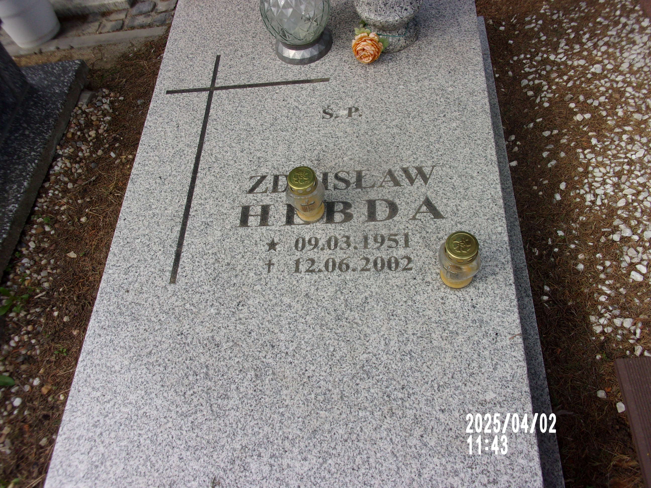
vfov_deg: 49.7
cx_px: 326
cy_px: 244
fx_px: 527
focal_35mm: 28
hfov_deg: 63.4
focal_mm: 5.1
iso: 80
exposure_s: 1/56
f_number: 10.8
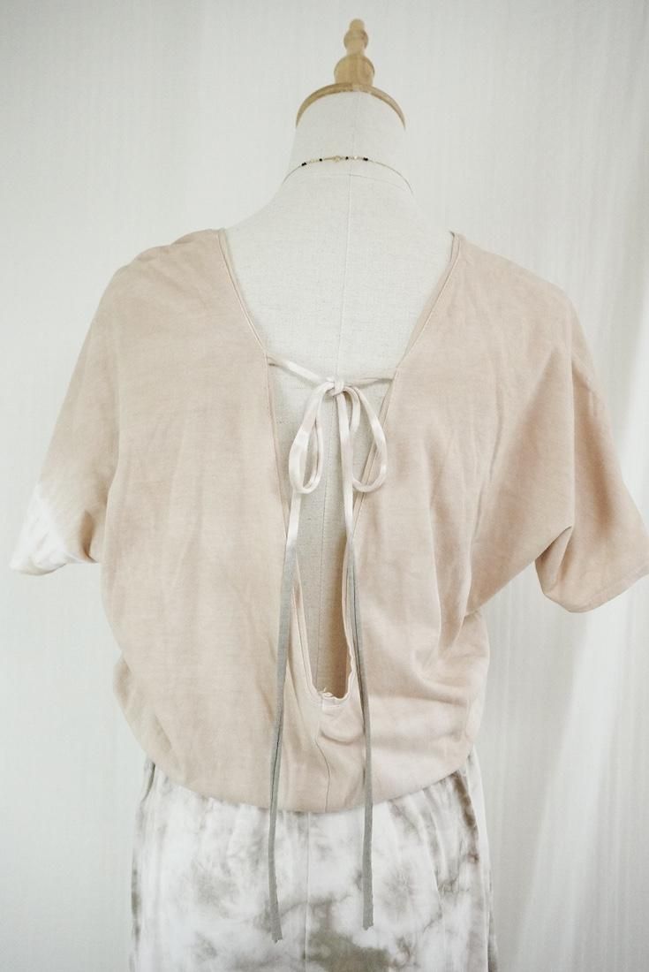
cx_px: 324
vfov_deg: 61.9
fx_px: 810
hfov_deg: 43.7
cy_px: 486
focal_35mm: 30
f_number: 5.6
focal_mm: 20
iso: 6400
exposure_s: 1/800
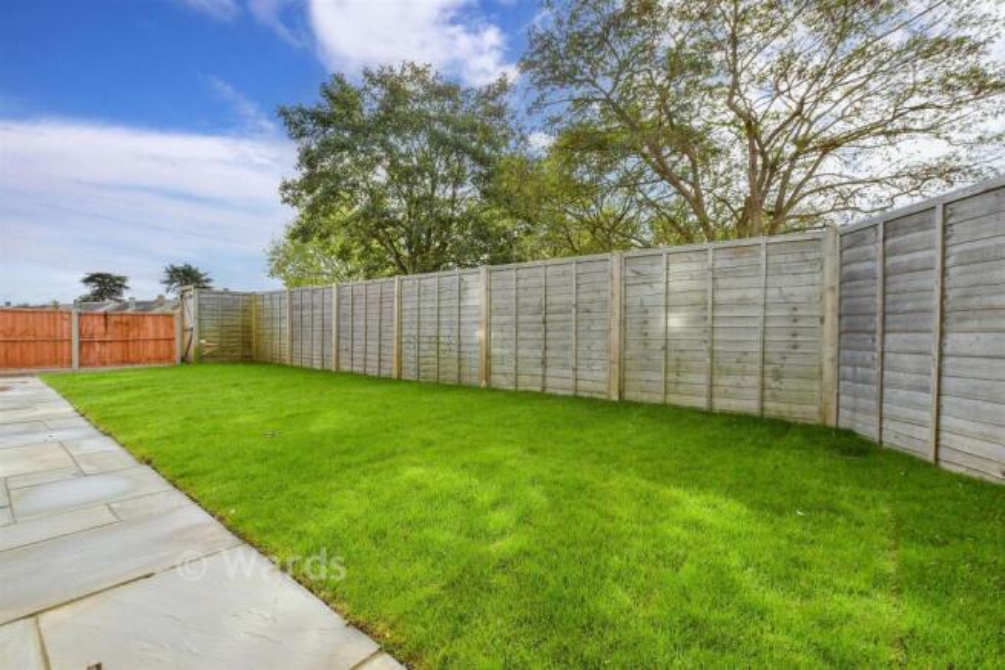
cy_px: 335
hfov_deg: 71.5
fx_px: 698
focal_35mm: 25
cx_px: 502
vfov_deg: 51.3
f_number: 8
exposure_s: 1/160
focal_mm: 17
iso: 160
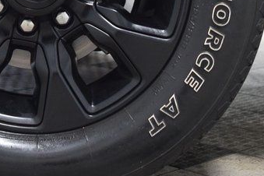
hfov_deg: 16.6
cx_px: 44
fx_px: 898
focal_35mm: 123
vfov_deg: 11.0
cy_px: -20
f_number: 3.2
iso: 1600
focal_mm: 27
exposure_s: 1/60
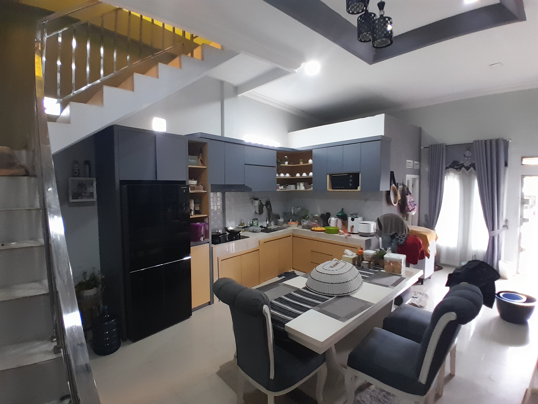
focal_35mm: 17
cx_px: 269
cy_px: 202
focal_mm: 1.46
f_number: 2.2
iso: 250
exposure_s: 1/25
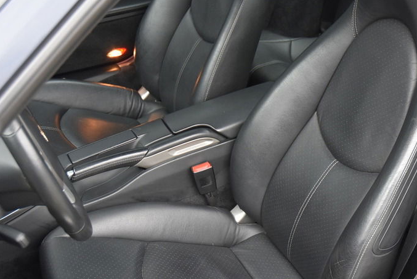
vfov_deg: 23.9
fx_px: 658
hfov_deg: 34.8
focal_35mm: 57
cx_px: 284
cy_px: 140
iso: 900
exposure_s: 1/60
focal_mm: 25
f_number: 4
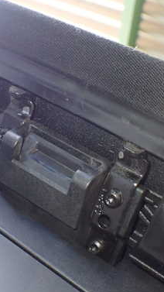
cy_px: 148
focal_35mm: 52
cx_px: 58
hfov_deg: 23.0
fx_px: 402
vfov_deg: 39.9
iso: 800
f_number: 2.3
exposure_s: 1/60
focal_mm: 5.4
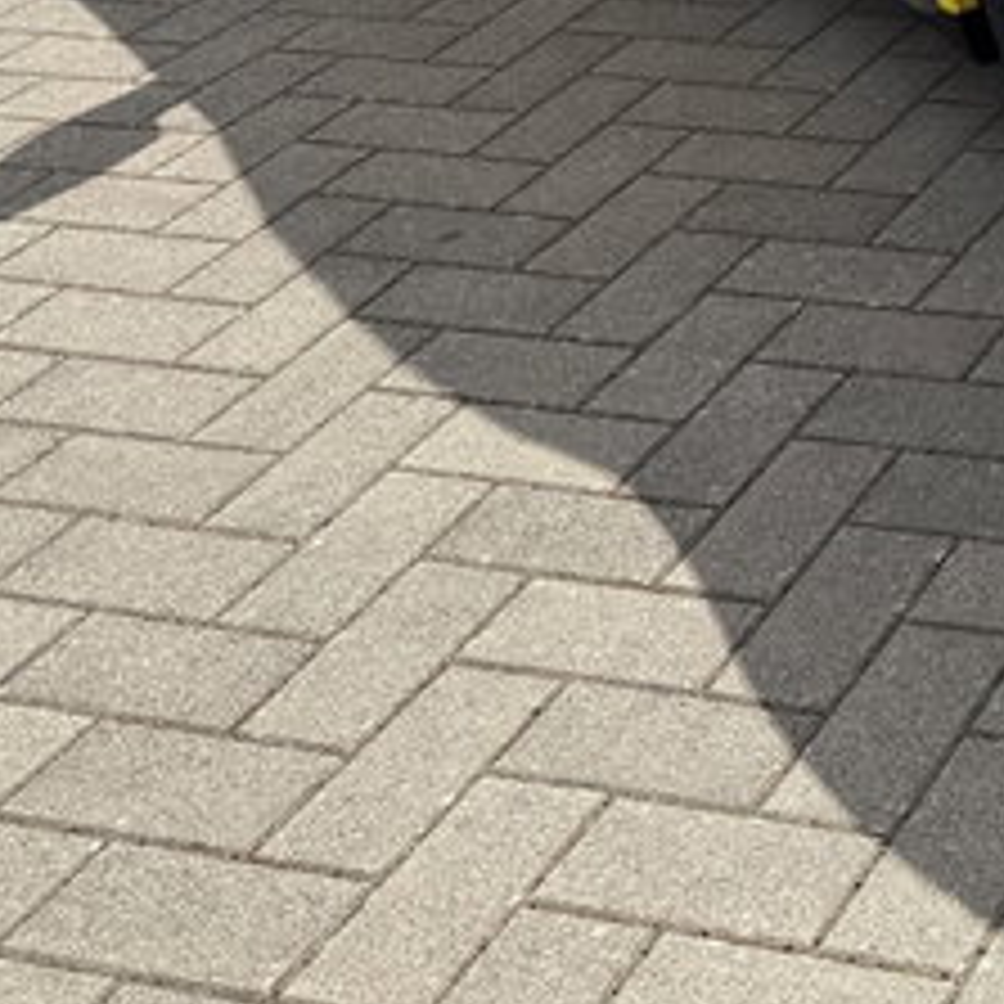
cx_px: 1612
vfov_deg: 21.8
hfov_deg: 19.7
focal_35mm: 73
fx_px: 2395
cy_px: -221
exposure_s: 1/4673
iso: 80
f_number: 1.78
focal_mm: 6.76
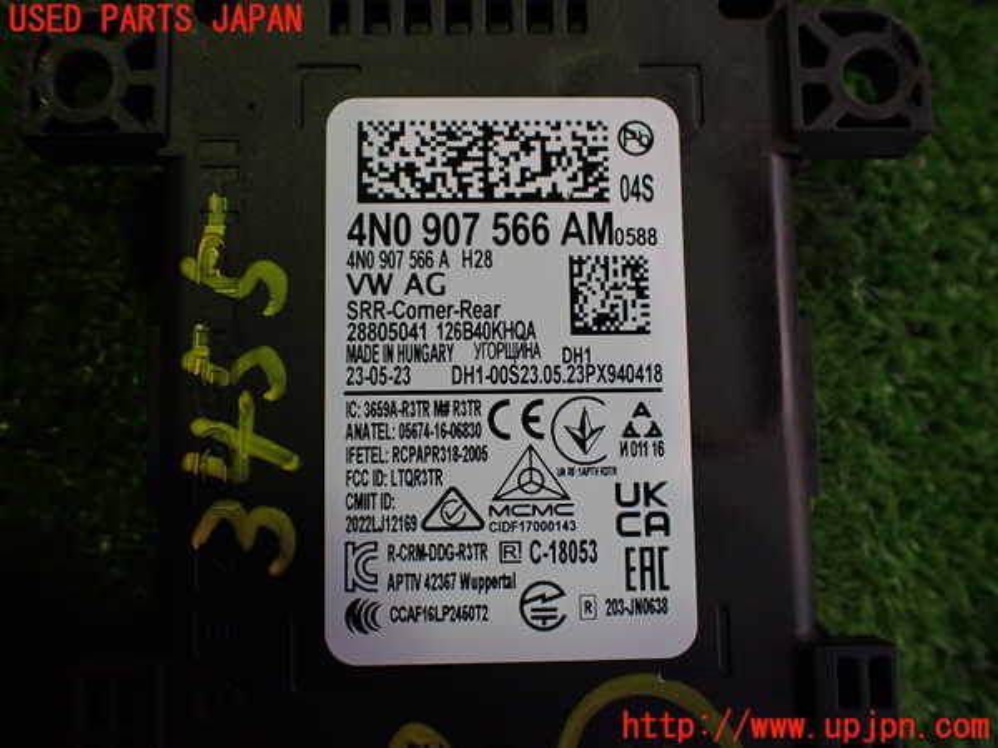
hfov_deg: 60.0
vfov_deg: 46.8
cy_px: 374
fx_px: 865
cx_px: 499
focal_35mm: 30
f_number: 2.3
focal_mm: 5.4
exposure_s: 1/125
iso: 320
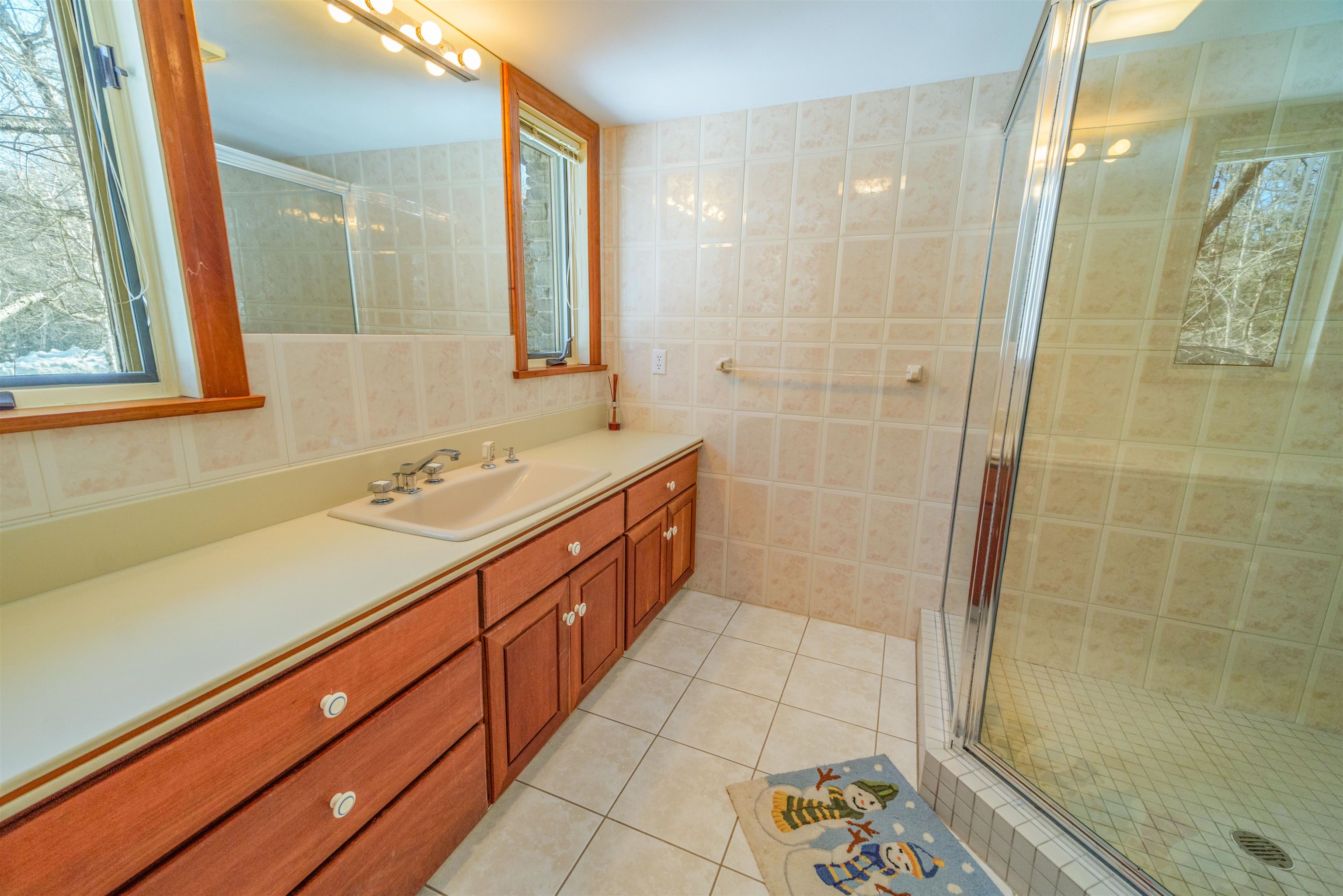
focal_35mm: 14
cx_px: 672
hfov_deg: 104.3
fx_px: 522
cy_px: 448
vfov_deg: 81.2
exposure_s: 1/30
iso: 1600
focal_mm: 14
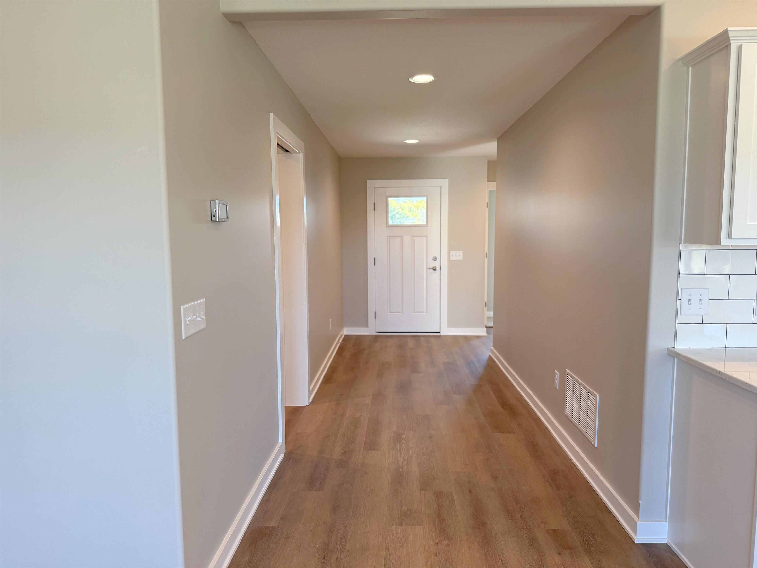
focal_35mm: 24
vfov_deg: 56.8
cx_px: 378
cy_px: 284
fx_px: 525
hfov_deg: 71.6
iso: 200
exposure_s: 1/211
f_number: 1.78
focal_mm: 6.76
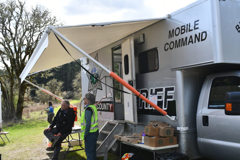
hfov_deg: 51.9
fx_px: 247
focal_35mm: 37
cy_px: 80
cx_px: 120
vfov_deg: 36.0
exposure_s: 1/250
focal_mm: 25
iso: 180
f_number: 8
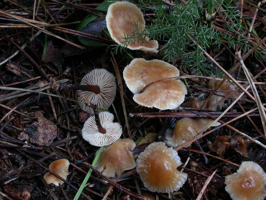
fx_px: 669
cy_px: 100
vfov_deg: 17.0
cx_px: 133
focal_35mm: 87
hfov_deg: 22.5
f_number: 10.5
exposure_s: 1/8
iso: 200
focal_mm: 18
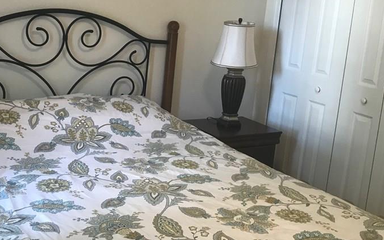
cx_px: 168
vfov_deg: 28.3
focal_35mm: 45
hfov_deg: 44.3
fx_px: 471
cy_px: 71
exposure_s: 1/17
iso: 40
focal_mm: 3.99
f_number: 1.8
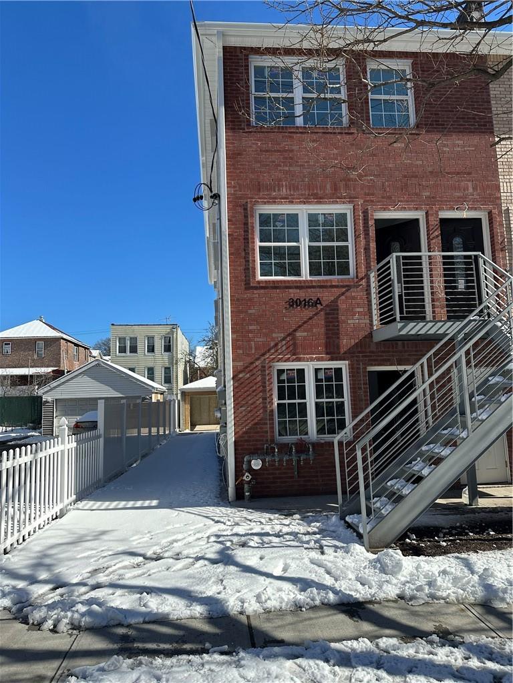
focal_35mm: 24
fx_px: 474
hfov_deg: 56.8
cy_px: 342
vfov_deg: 71.6
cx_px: 256
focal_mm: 6.86
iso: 80
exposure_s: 1/5263
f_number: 1.78
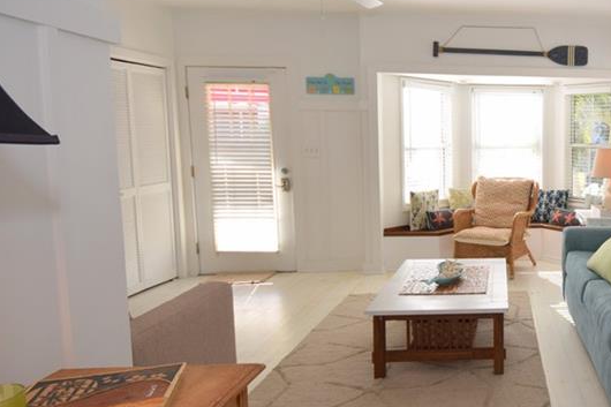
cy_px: 191
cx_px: 550
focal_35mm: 29
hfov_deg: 55.3
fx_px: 492
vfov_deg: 44.9
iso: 220
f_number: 5.6
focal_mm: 10
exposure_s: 1/125
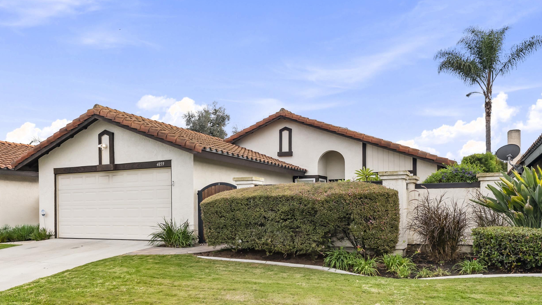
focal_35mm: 29
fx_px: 417
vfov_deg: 40.1
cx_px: 273
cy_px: 173
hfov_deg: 66.1
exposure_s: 1/800
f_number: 7.1
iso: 800
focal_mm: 27
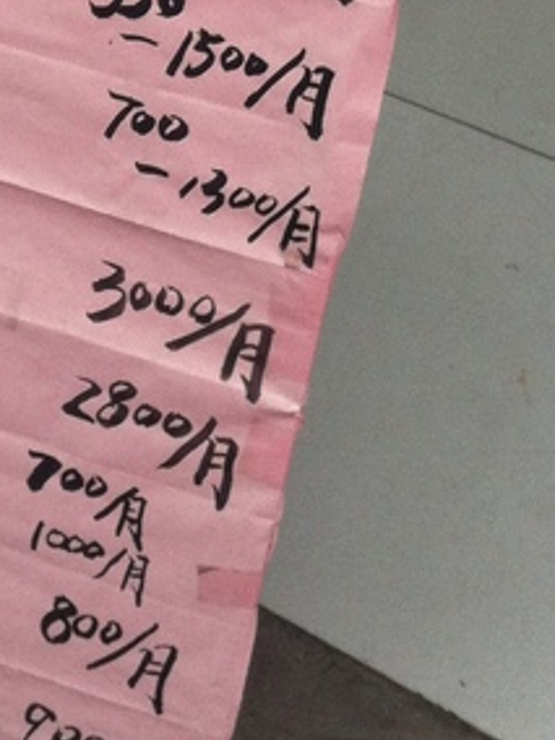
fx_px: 2694
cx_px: -225
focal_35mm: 126
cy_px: -91
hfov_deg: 11.4
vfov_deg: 15.2
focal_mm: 3.85
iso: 80
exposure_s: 1/151
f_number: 2.8
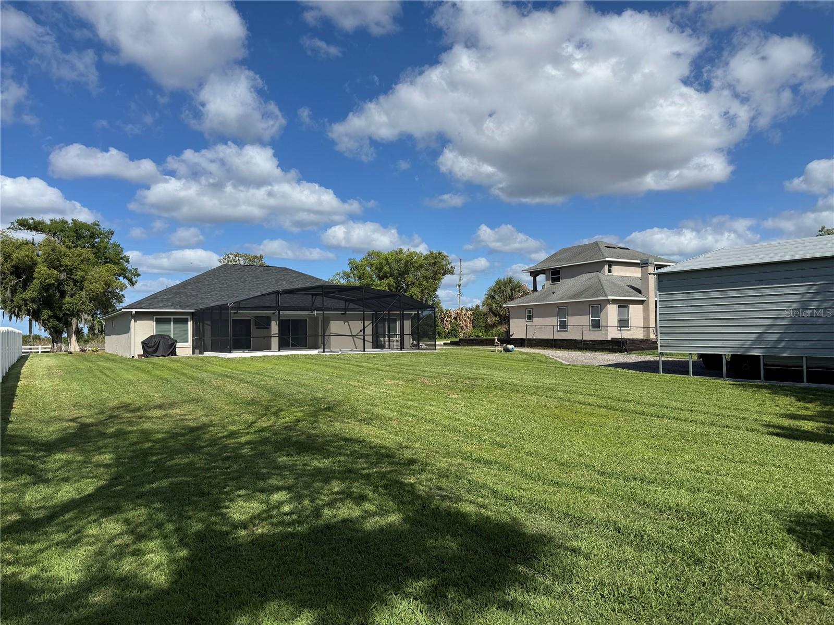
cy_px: 312
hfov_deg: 71.6
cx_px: 417
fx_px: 578
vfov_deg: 56.8
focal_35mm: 24
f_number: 1.78
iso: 80
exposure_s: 1/6410
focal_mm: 6.76
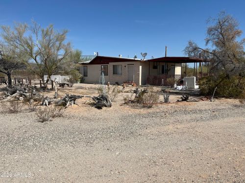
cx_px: 122
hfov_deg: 67.3
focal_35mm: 26
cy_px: 92
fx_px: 184
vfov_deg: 53.1
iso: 50
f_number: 1.6
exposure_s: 1/6494
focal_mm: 5.1
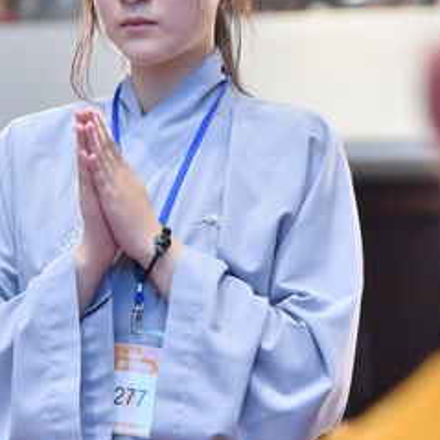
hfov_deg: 7.6
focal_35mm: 231
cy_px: 136
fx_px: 3322
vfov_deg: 7.6
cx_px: 131
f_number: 4
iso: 2000
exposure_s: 1/160
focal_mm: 100
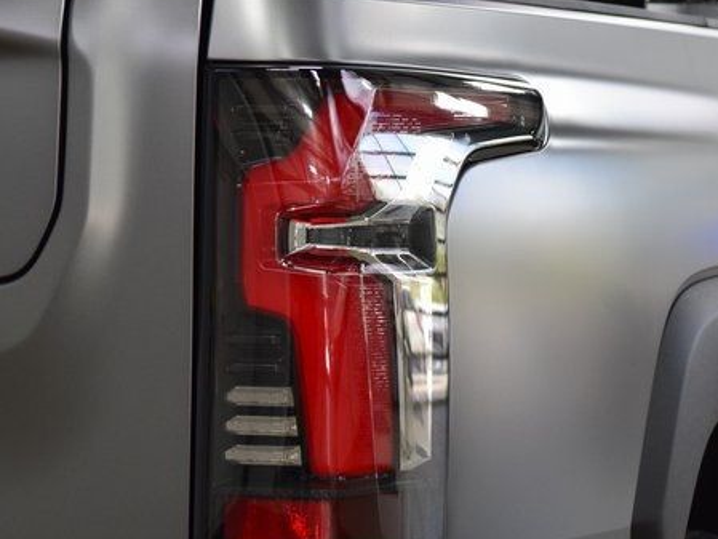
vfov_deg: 10.3
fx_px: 2988
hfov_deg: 13.7
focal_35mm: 144
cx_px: 294
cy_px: 333
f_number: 4.5
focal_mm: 70
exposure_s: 1/125
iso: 1600
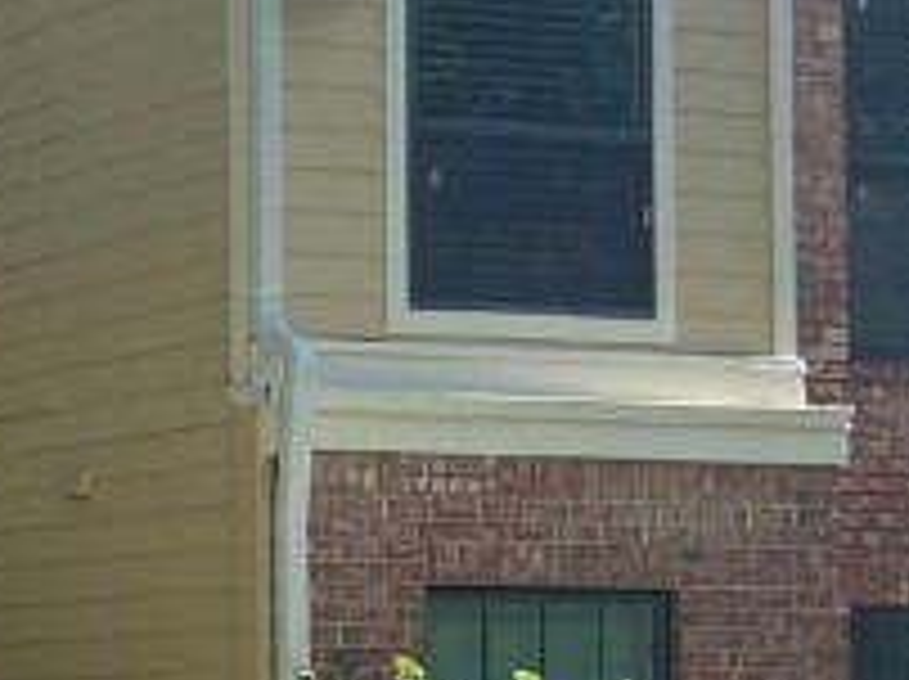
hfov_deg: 13.1
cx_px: -860
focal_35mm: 132
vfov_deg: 11.1
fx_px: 3462
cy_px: 716
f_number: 1.8
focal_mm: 4.25
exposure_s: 1/1272
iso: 32
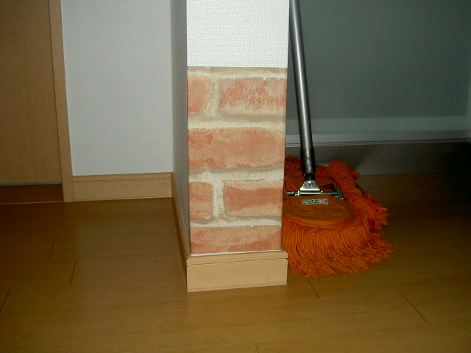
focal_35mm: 39
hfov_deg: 47.9
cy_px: 176
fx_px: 531
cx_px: 236
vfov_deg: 36.8
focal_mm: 8
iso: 100
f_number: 2.8
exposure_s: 1/59.5
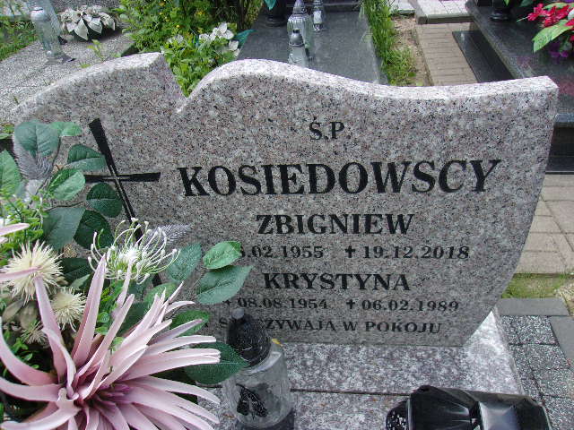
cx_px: 287
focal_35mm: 27
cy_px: 215
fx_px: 448
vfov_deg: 51.4
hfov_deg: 65.3
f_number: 3
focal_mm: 4.9
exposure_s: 1/200
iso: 80
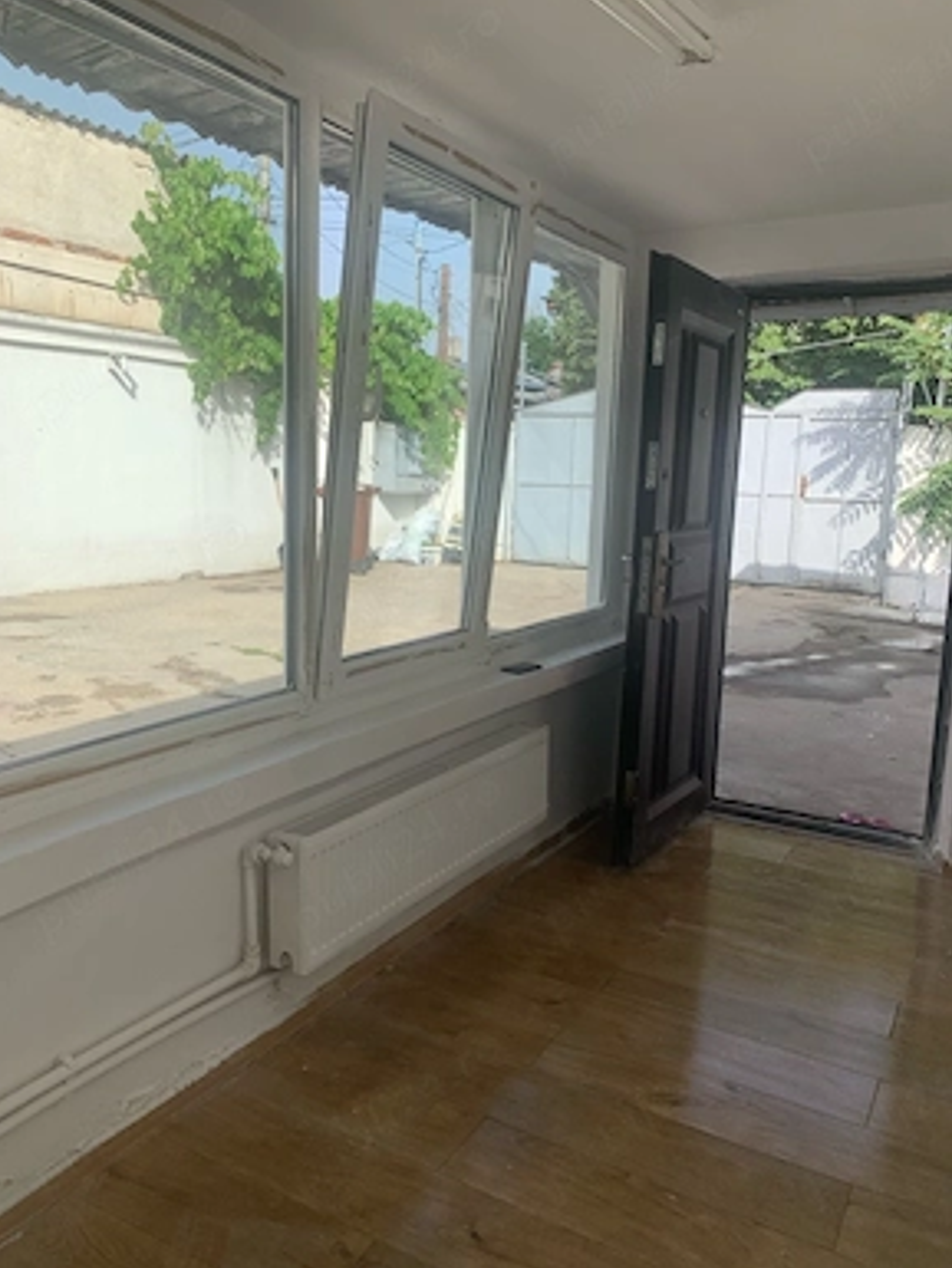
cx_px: 461
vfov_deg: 65.3
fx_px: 990
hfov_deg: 51.4
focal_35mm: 27
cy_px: 639
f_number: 1.8
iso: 25
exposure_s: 1/962
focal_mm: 4.25
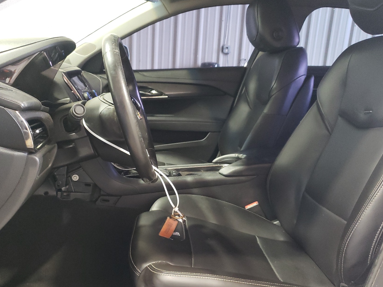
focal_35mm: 32
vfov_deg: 44.0
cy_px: 167
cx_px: 168
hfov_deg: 56.7
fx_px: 354
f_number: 1.5
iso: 358
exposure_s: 1/30
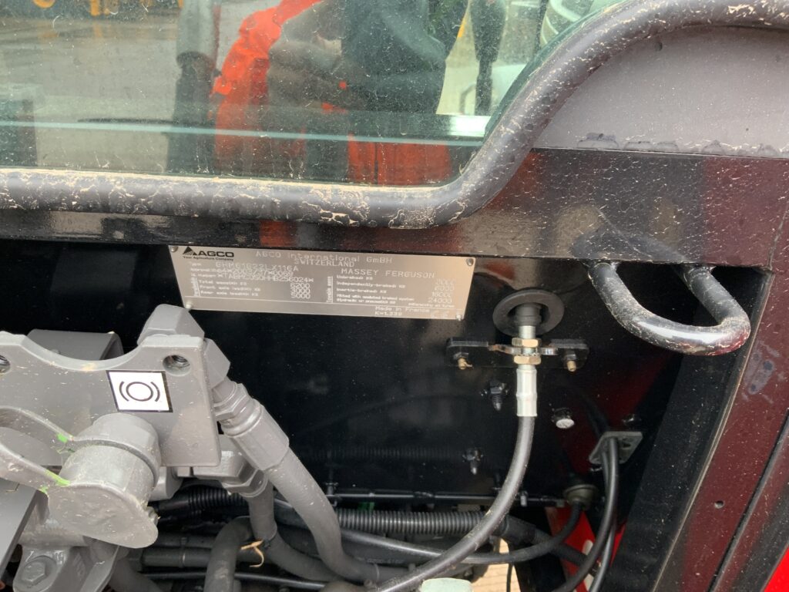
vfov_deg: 48.2
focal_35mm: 29
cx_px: 394
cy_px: 296
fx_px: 661
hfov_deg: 61.7
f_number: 1.8
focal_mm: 3
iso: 64
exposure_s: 1/64
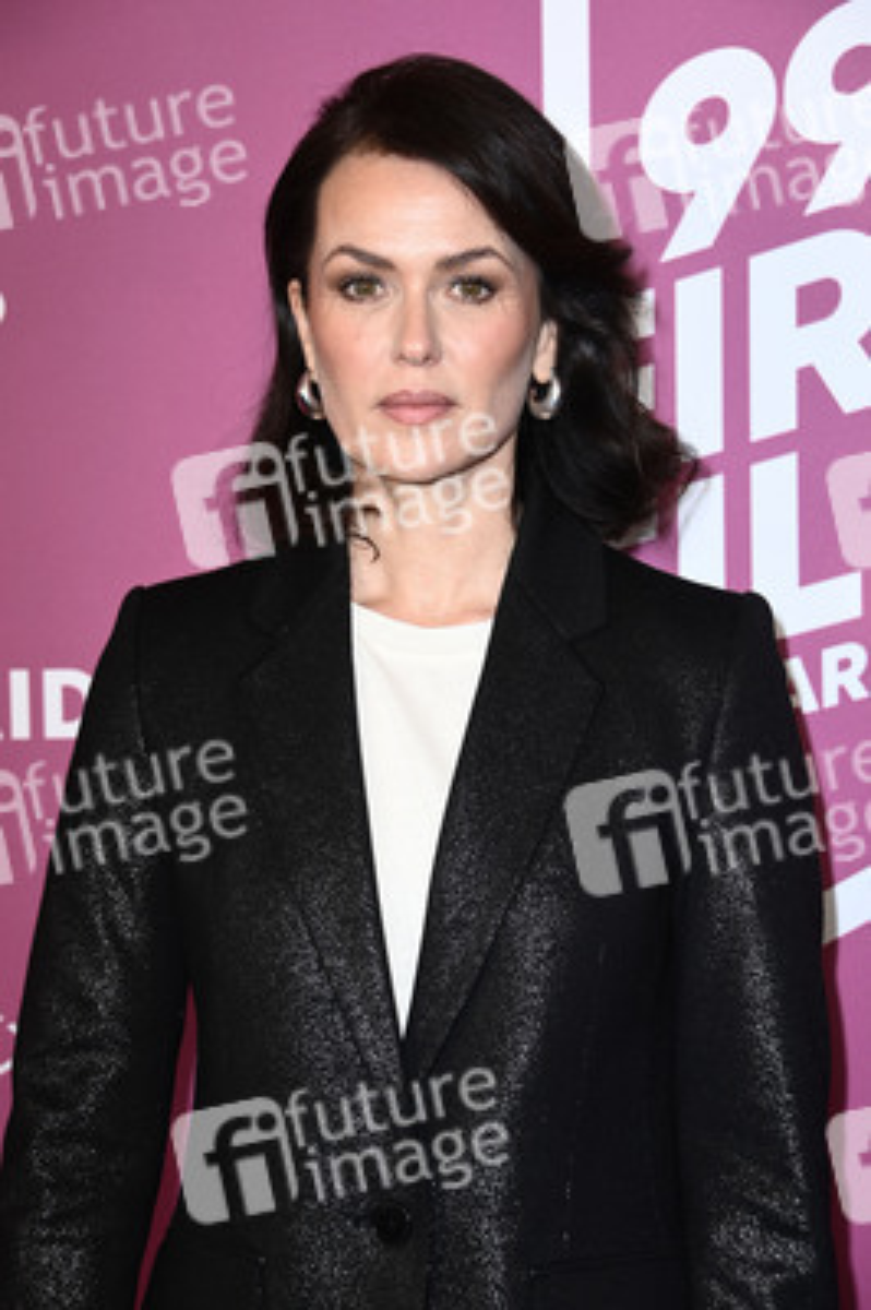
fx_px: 3344
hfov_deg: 14.8
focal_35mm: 92
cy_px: 655
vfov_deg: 22.2
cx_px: 436
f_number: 5.6
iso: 640
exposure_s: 1/250
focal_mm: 92
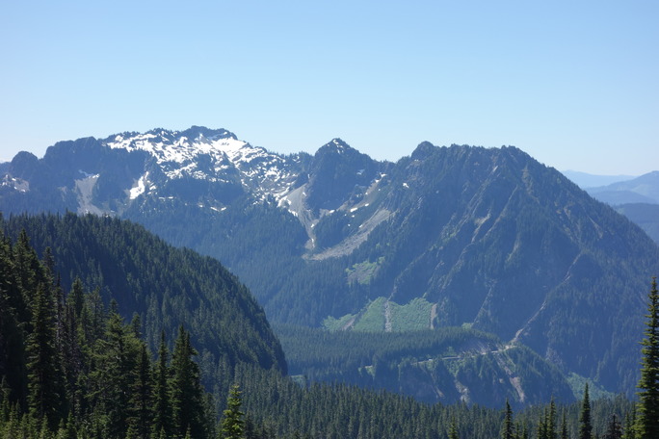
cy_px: 220
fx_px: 1355
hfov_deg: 27.3
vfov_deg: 18.4
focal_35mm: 74
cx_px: 330
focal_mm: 27.54
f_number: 5.6
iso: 125
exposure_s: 1/400
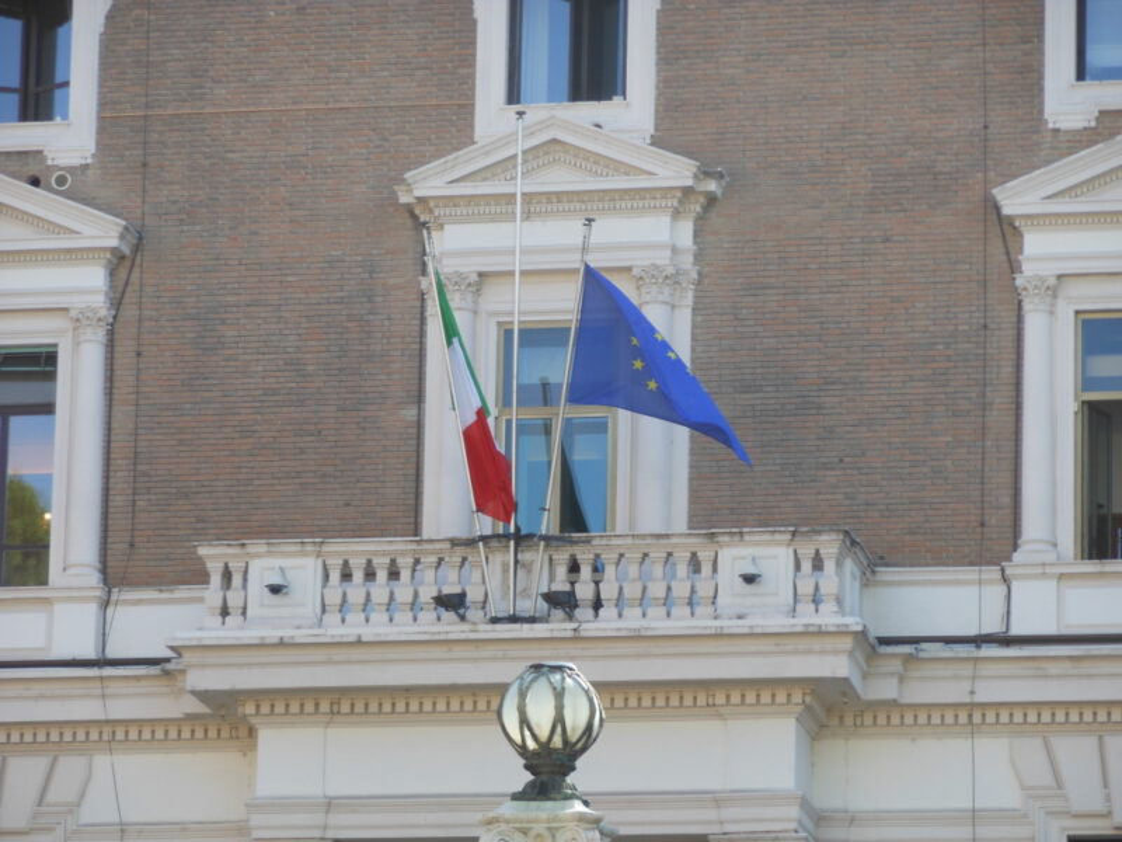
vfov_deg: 7.8
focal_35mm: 191
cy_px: 421
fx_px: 6191
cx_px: 561
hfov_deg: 10.4
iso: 80
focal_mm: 34
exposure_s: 1/125
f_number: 5.6
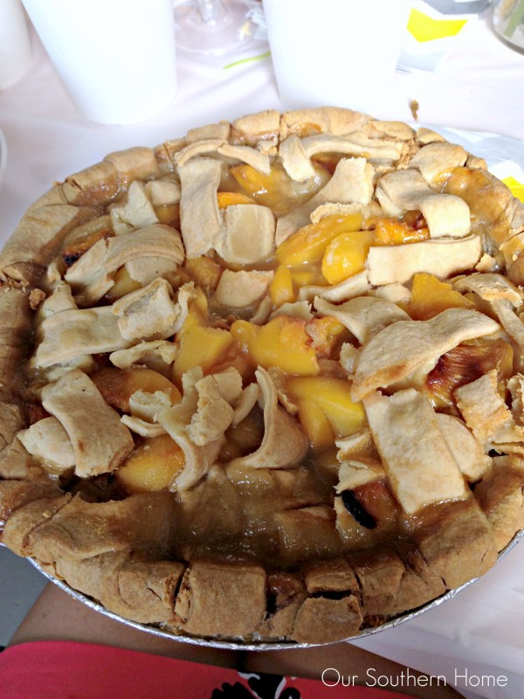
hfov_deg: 42.9
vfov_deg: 55.4
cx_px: 262
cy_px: 350
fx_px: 666
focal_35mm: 33
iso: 50
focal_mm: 4.12
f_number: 2.4
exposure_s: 1/30
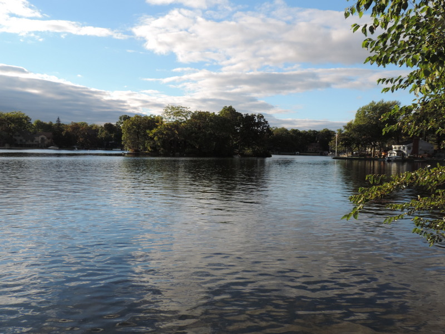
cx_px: 222
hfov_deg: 55.4
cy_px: 167
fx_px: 424
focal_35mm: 33
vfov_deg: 42.9
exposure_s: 1/640
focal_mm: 5.8
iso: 80
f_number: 3.2
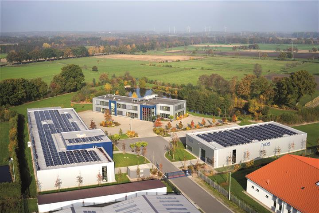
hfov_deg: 54.4
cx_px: 160
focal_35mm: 35
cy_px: 106
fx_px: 310
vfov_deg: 37.9
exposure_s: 1/1000
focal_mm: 35
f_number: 8
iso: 400
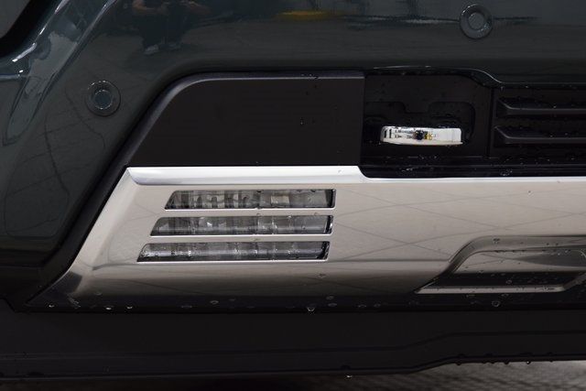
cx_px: 293
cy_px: 196
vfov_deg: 13.0
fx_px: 1709
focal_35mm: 105
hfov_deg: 19.5
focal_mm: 70
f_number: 7.1
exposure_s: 1/30
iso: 1600
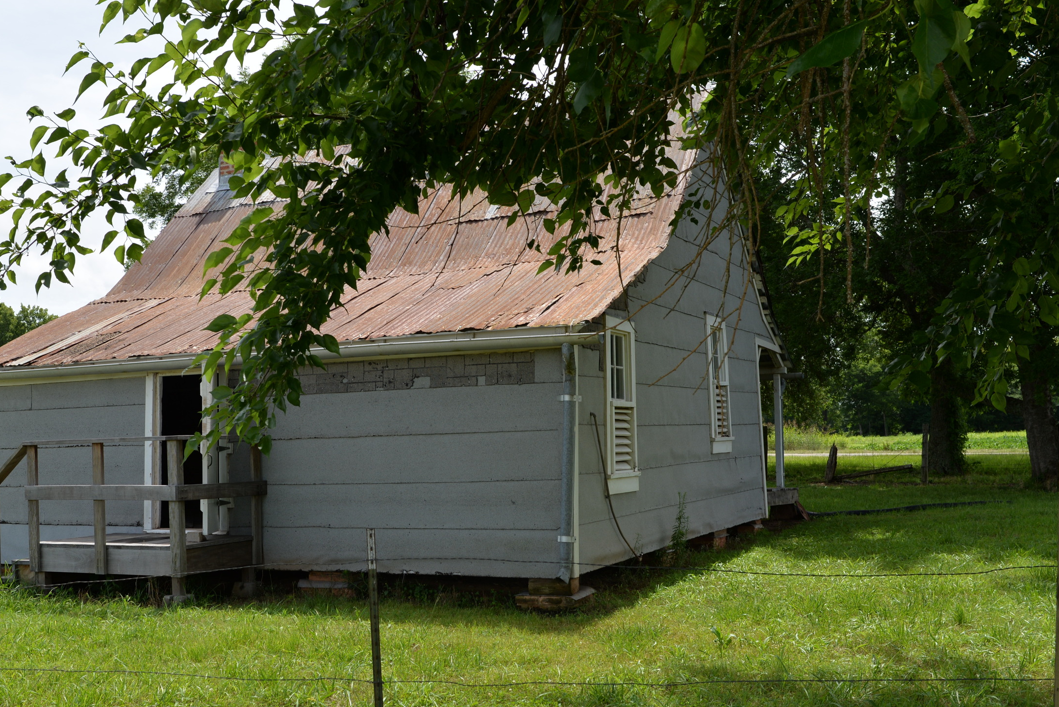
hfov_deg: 49.1
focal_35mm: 39
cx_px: 403
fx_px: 1148
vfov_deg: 34.2
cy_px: 413
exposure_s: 1/250
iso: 110
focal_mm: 28
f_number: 8
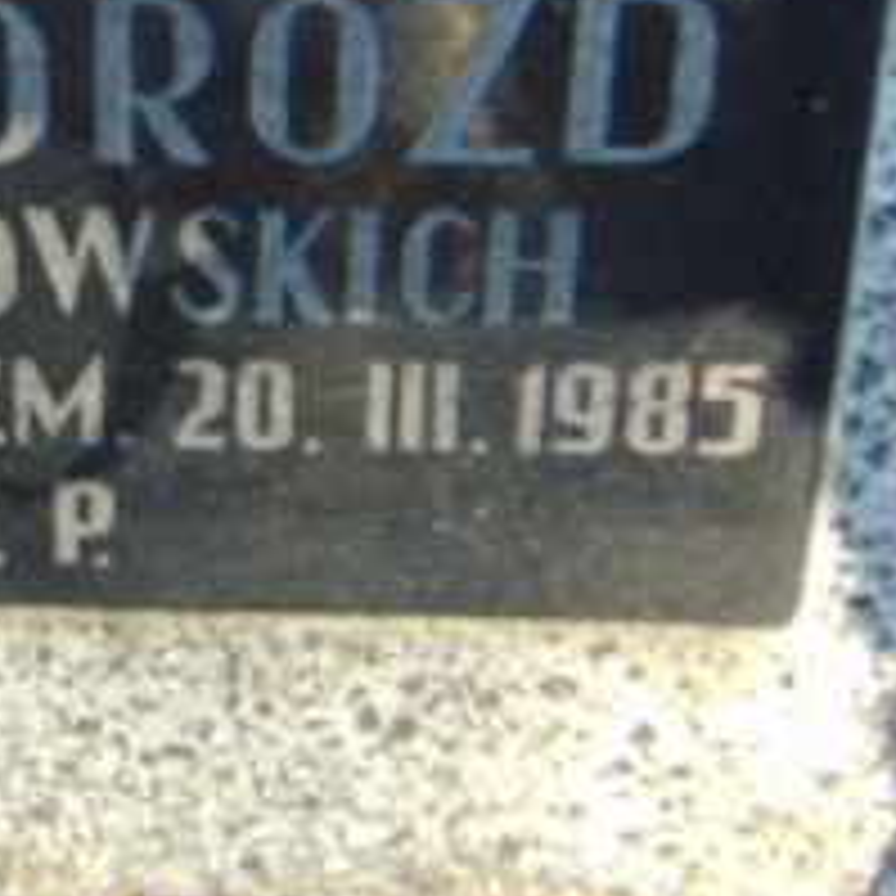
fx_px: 2079
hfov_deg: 22.4
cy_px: 293
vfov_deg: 24.2
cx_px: -180
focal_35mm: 71
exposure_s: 1/60
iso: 80
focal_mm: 4.5
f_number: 3
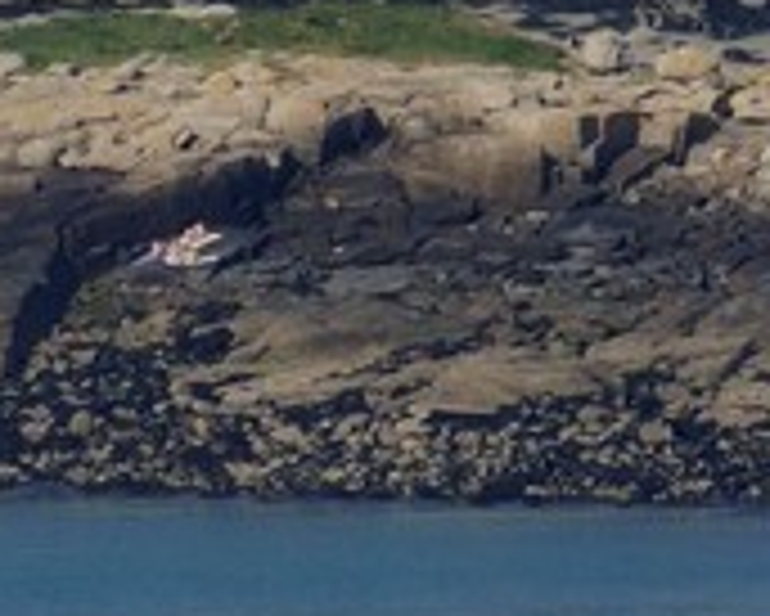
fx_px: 40063
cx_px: 3080
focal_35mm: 1757
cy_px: -603
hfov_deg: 1.1
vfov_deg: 0.9
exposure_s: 1/1600
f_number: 7.1
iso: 400
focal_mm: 200
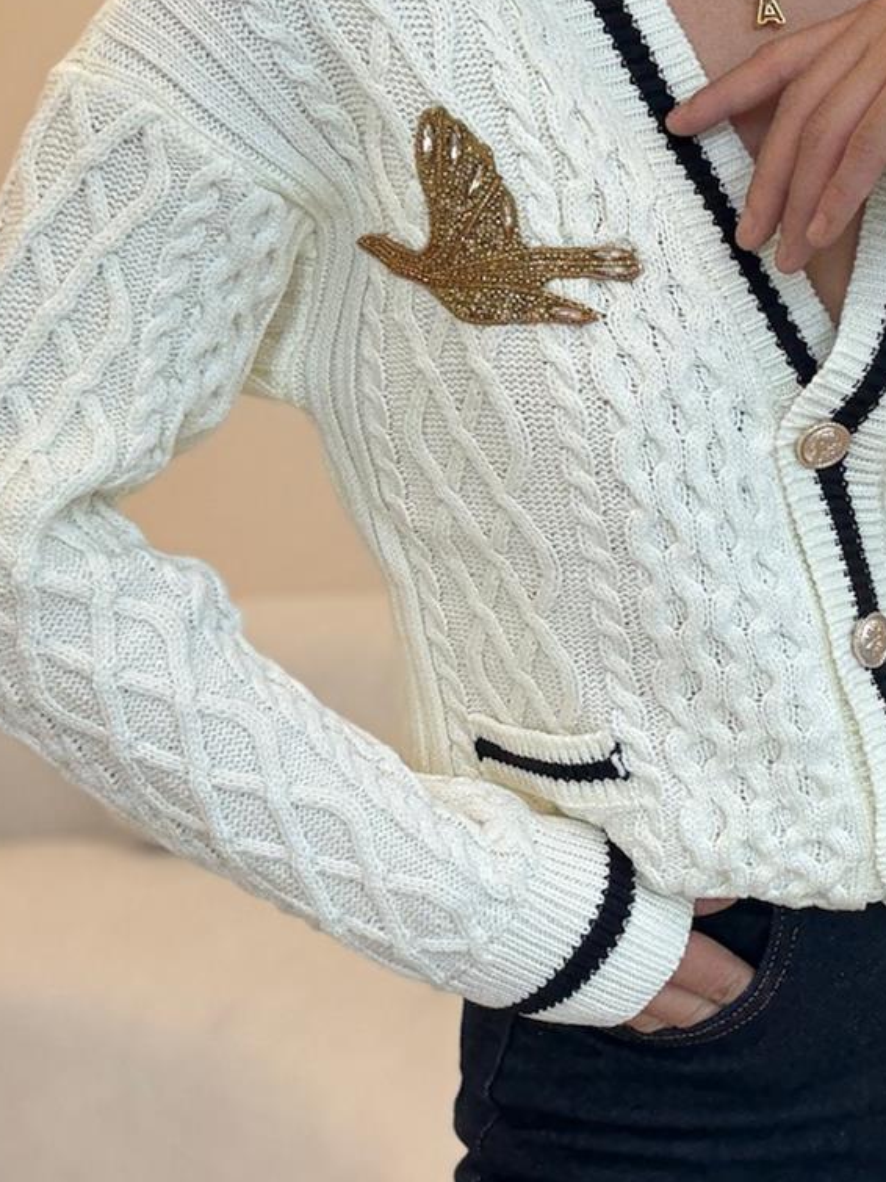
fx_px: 1809
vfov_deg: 36.1
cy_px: 500
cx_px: 712
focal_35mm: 53
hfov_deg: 27.0
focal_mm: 2.69
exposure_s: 1/121
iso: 40
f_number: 1.9
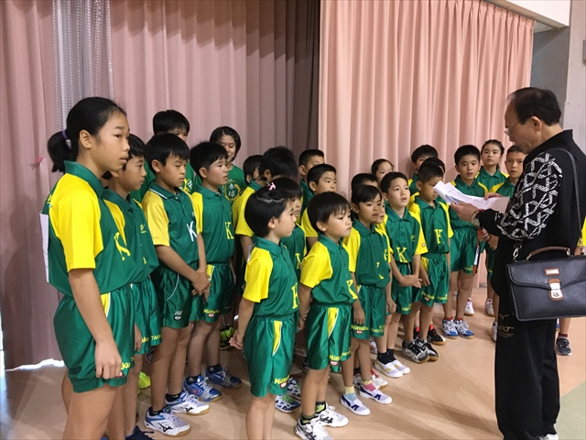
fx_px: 491
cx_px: 293
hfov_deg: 61.7
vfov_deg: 48.2
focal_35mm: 29
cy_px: 220
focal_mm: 4.15
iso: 200
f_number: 2.2
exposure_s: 1/20
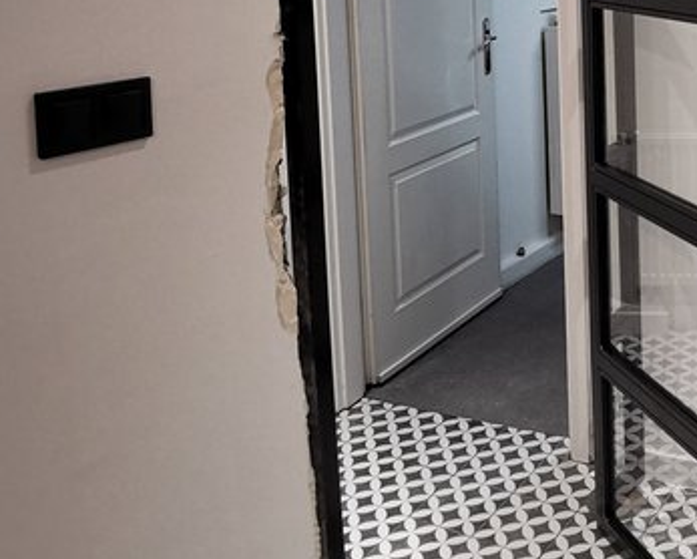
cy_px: 4
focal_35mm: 43
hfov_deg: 40.0
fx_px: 888
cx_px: 614
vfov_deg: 32.3
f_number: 2.2
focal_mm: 2.26
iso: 400
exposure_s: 1/50
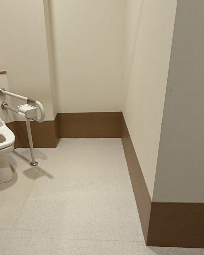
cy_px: 156
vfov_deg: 55.1
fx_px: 241
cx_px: 70
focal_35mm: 32
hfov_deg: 45.2
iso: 320
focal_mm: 2.22
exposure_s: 1/99
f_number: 2.2
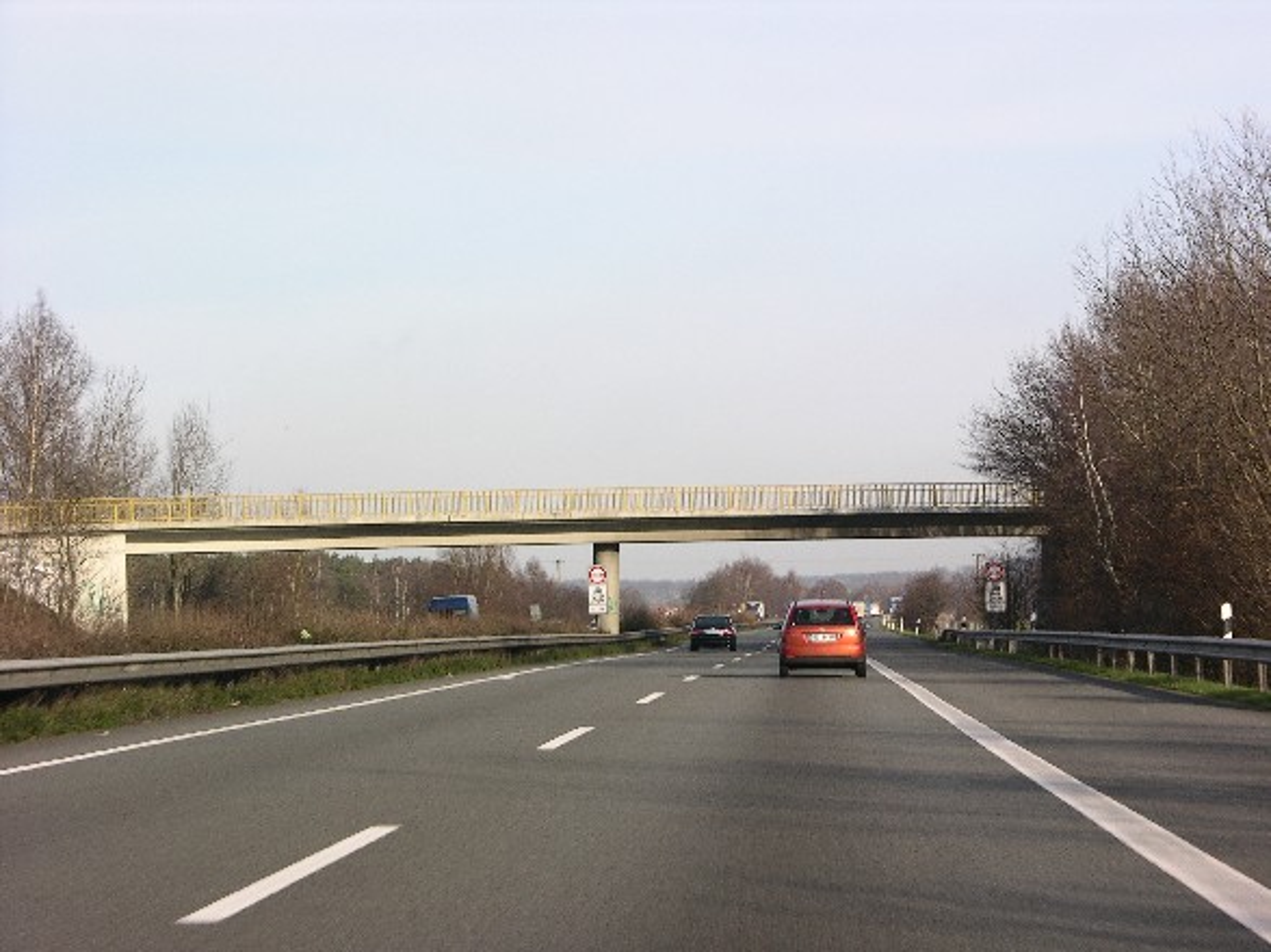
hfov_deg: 17.9
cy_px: 476
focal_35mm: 110
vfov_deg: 13.5
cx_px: 636
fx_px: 4038
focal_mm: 27.3
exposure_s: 1/146
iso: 50
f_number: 5.8
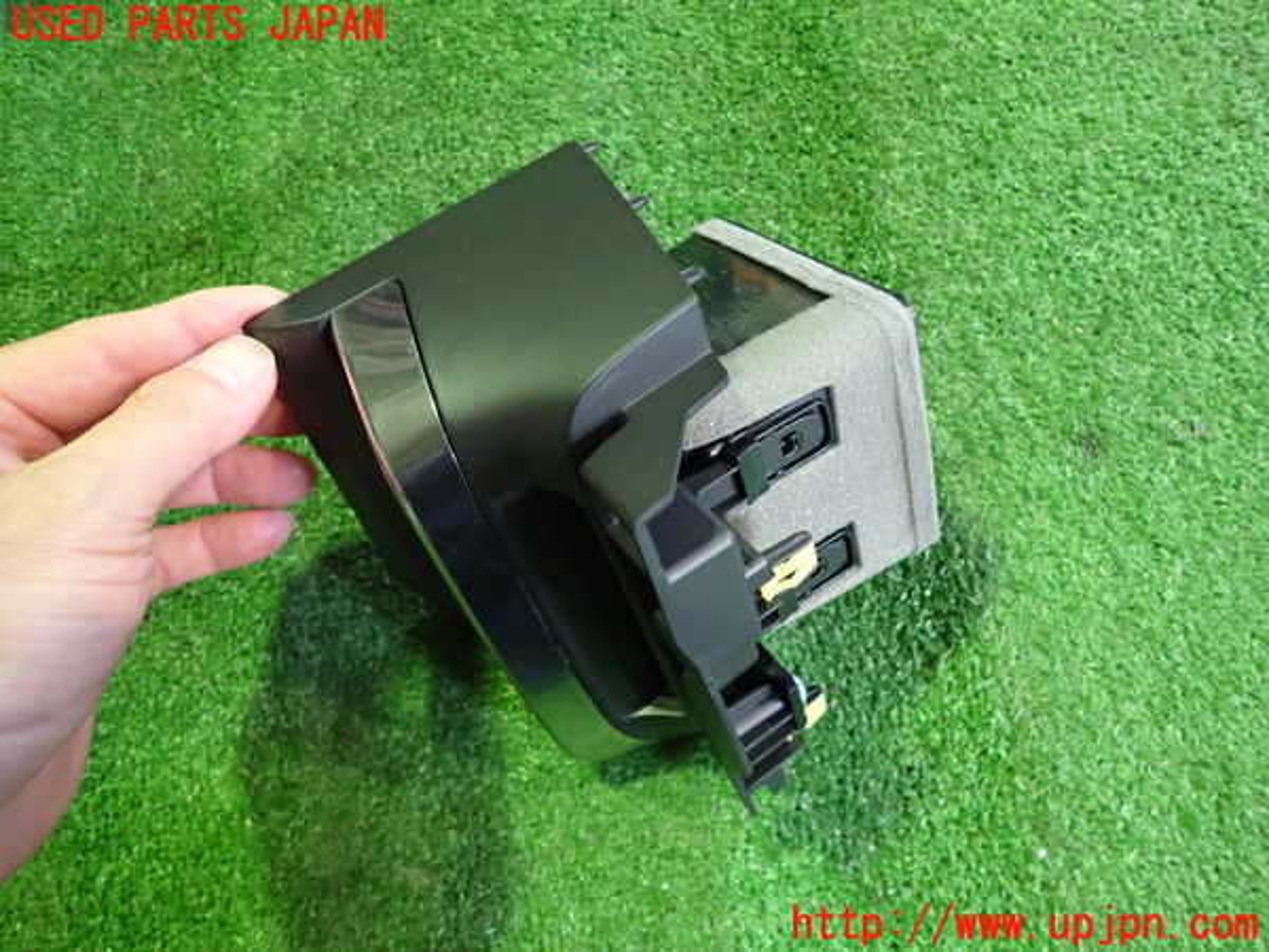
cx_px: 634
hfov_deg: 69.4
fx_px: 916
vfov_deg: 54.9
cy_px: 476
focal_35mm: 25
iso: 1000
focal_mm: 4.5
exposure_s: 1/50
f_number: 2
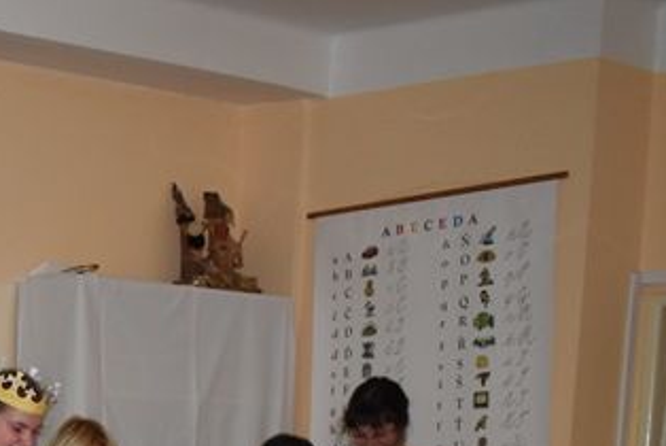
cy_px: 655
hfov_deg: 20.6
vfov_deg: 14.6
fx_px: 1629
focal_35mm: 88
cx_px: -248
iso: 800
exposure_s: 1/60
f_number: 4
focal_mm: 18
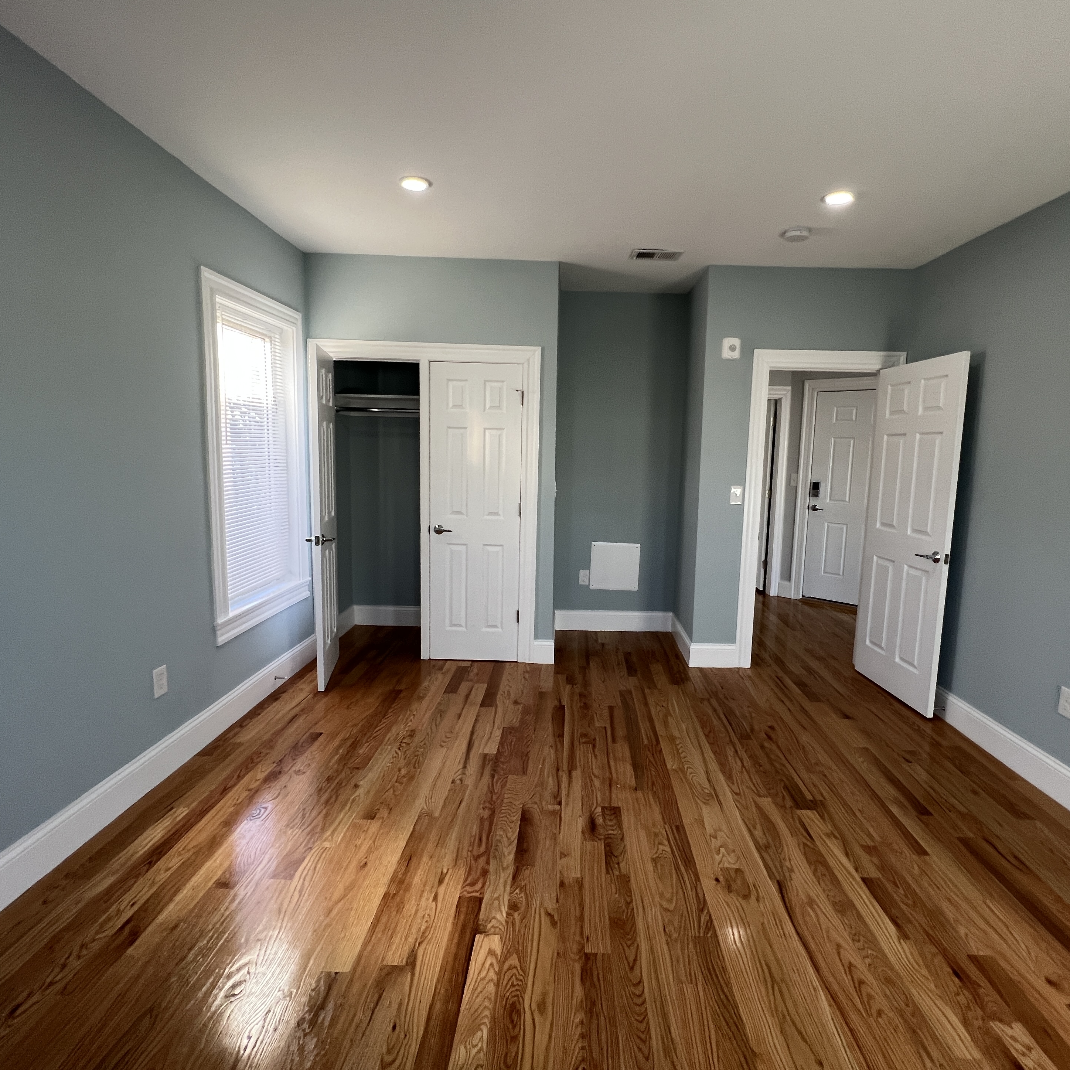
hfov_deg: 87.3
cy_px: 524
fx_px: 560
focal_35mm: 16
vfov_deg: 87.4
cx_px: 574
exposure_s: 1/120
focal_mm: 1.57
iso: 125
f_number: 1.8
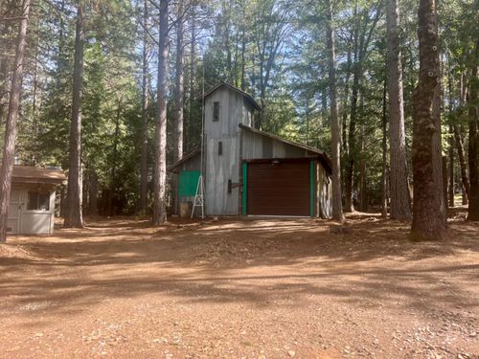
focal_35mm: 26
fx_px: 360
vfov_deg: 53.1
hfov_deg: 67.3
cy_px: 180
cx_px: 240
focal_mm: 5.1
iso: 50
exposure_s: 1/347
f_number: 1.6
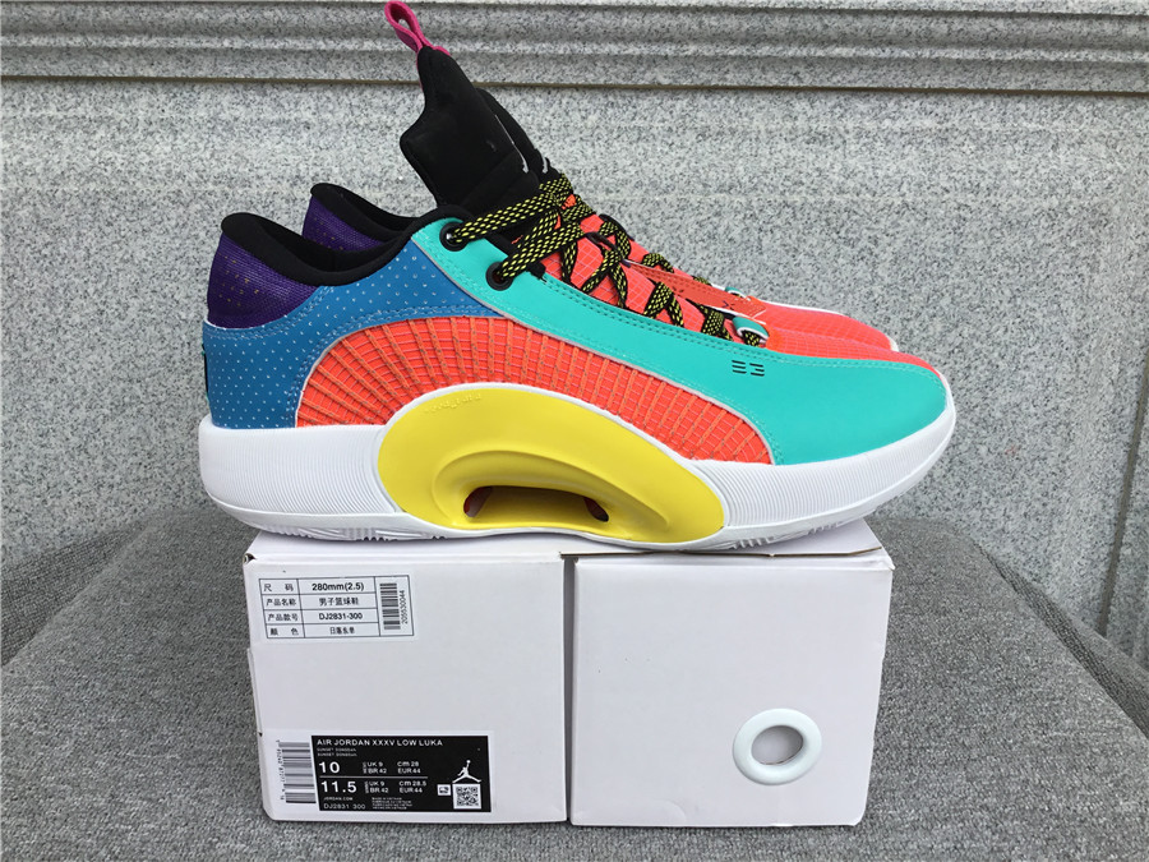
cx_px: 574
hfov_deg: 58.4
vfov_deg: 45.4
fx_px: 1029
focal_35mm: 31
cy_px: 431
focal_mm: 3.3
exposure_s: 1/479
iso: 25
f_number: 2.4
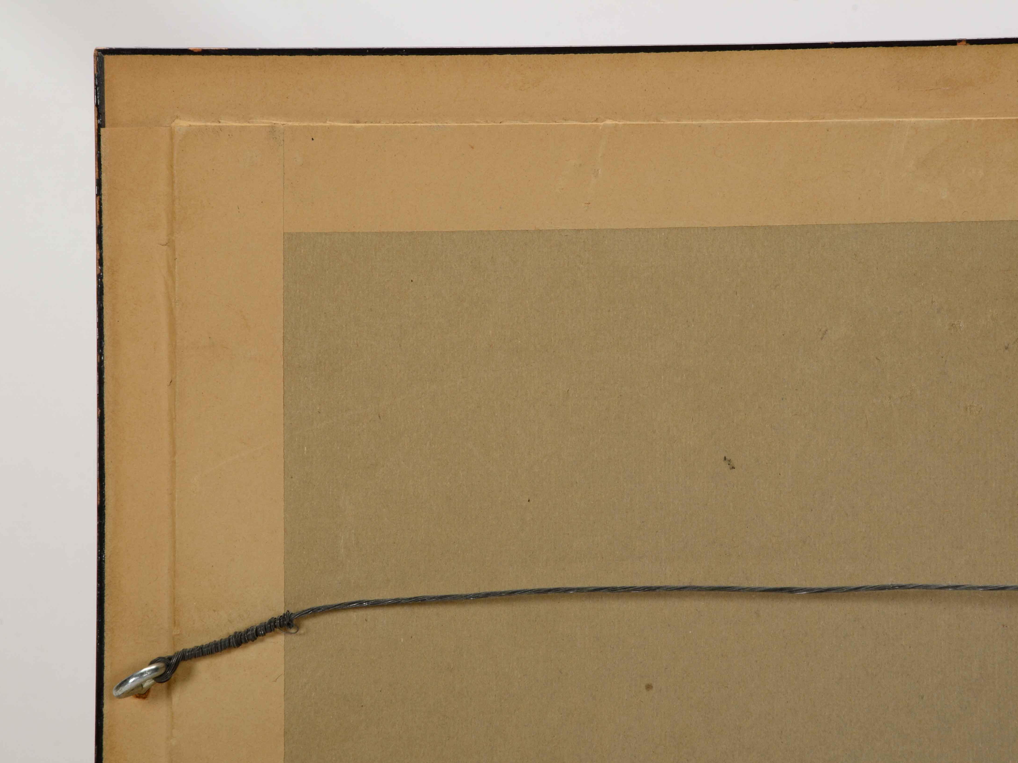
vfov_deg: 8.7
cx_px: 554
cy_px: 382
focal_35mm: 172
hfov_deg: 11.5
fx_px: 5045
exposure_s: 1/160
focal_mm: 105
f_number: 20
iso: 200
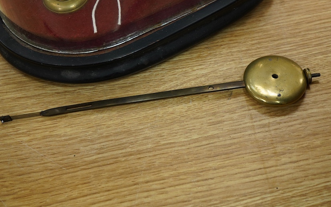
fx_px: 451
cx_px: 168
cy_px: 90
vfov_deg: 25.8
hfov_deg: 40.3
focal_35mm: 50
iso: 1250
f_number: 9
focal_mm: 30
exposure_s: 1/125
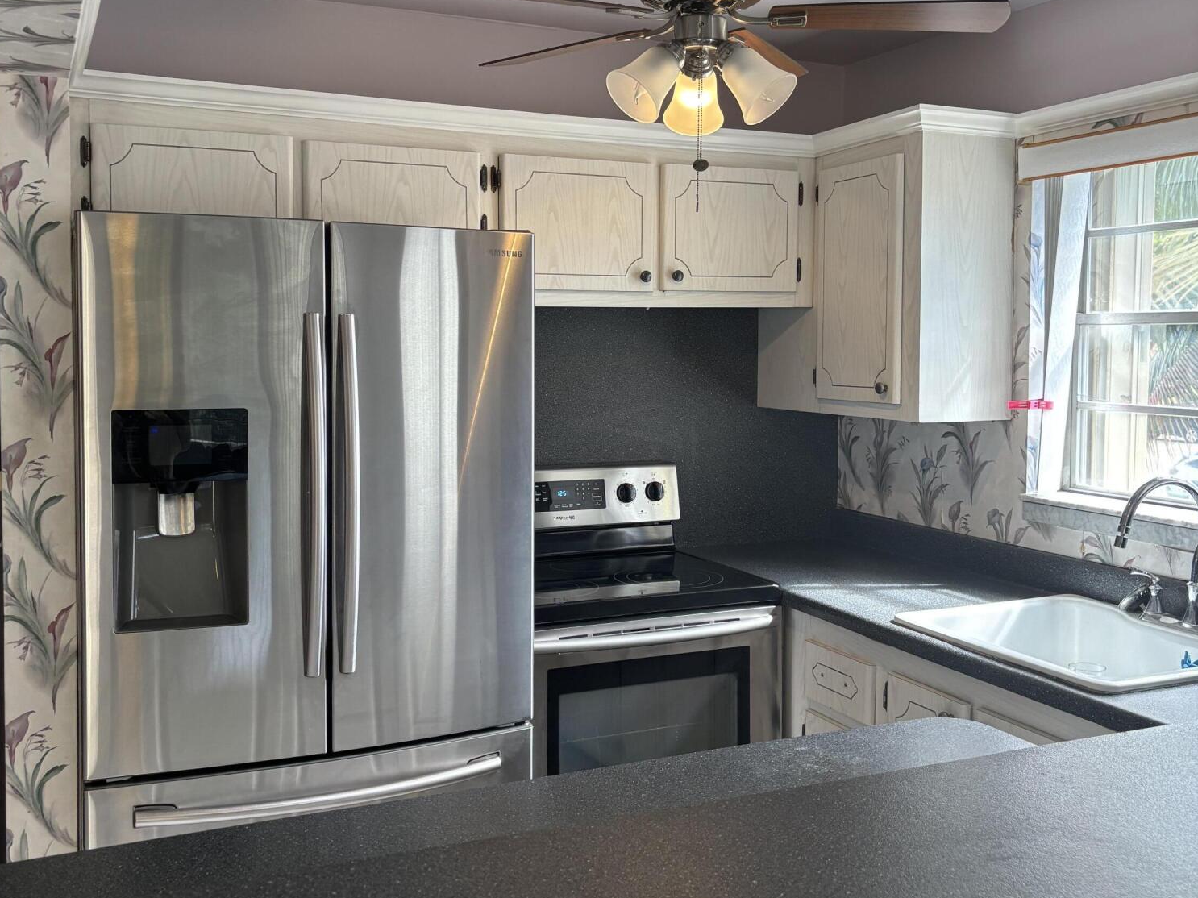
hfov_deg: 52.6
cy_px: 388
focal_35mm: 35
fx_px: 1211
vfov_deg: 40.6
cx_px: 597
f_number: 1.6
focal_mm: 5.96
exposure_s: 1/120
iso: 100
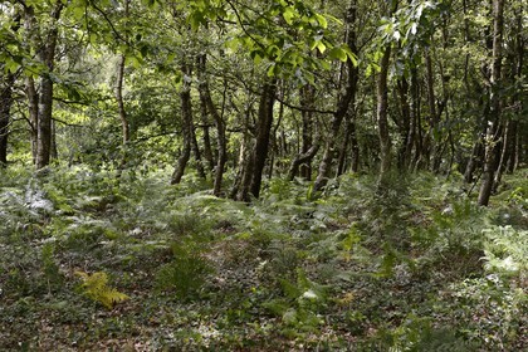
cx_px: 264
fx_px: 851
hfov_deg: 34.5
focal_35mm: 58
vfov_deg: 23.4
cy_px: 176
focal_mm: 58
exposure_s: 1/125
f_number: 5
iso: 200
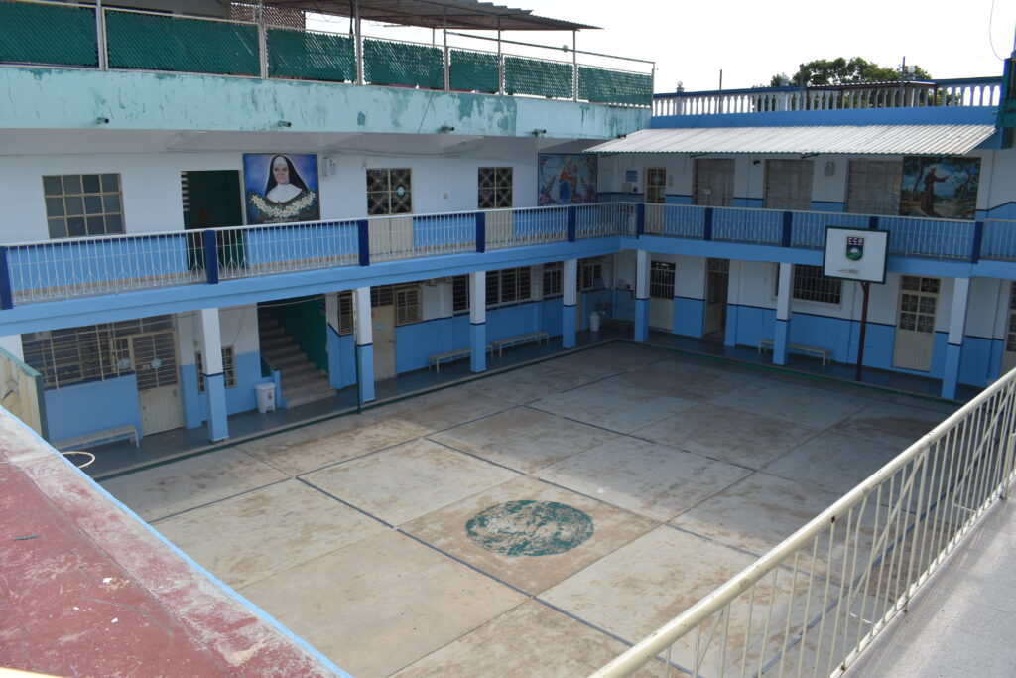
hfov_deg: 67.4
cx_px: 508
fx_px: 762
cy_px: 339
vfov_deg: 47.9
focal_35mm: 27
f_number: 8
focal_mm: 18
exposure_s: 1/200
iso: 100
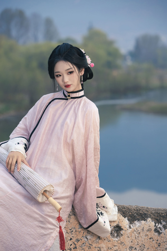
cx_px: 84
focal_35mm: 130
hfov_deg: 10.5
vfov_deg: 15.8
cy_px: 126
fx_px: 905
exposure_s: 1/200
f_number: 5
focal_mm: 130
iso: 250
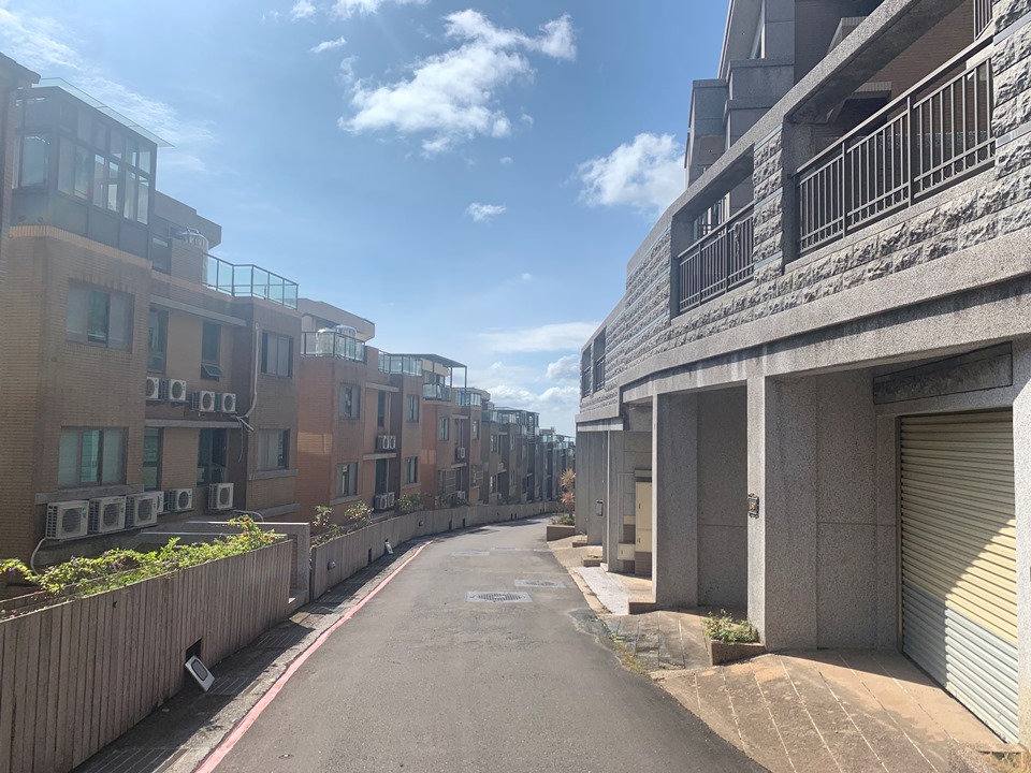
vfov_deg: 53.1
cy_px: 386
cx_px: 516
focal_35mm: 26
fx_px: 774
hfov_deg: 67.3
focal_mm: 4.25
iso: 25
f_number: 1.8
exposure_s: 1/2833
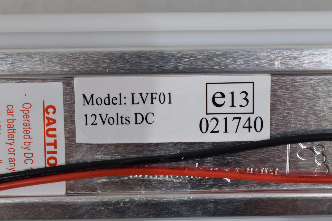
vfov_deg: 18.9
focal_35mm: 72
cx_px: 166
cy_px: 110
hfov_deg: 28.1
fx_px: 664
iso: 360
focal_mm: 48
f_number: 8
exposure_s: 1/60
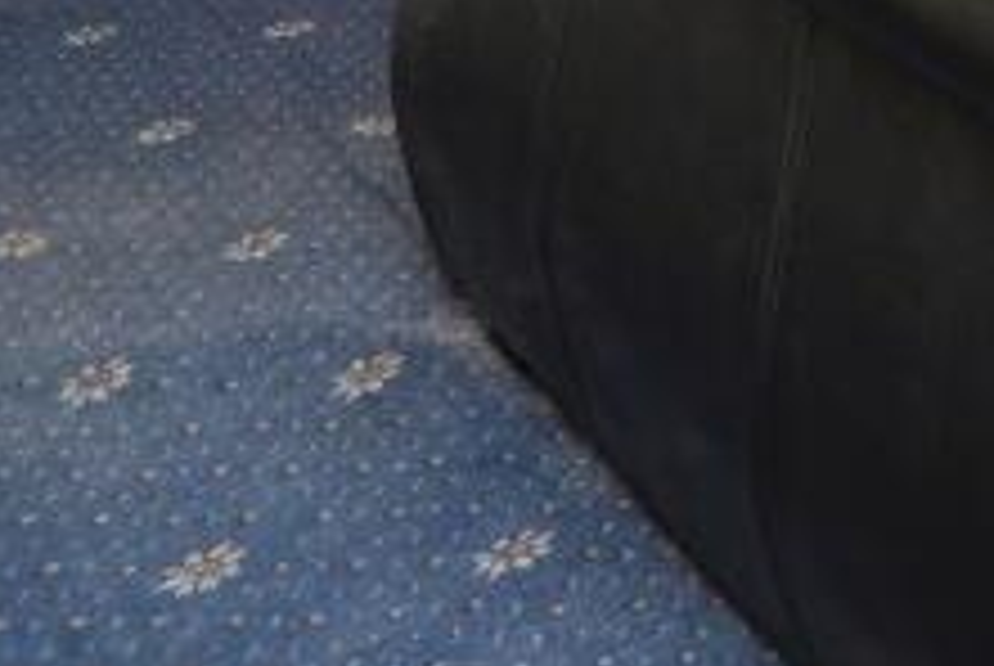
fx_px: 2046
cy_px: -853
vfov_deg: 14.0
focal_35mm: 74
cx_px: 1786
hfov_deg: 20.0
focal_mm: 16
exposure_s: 1/125
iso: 800
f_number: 5.6
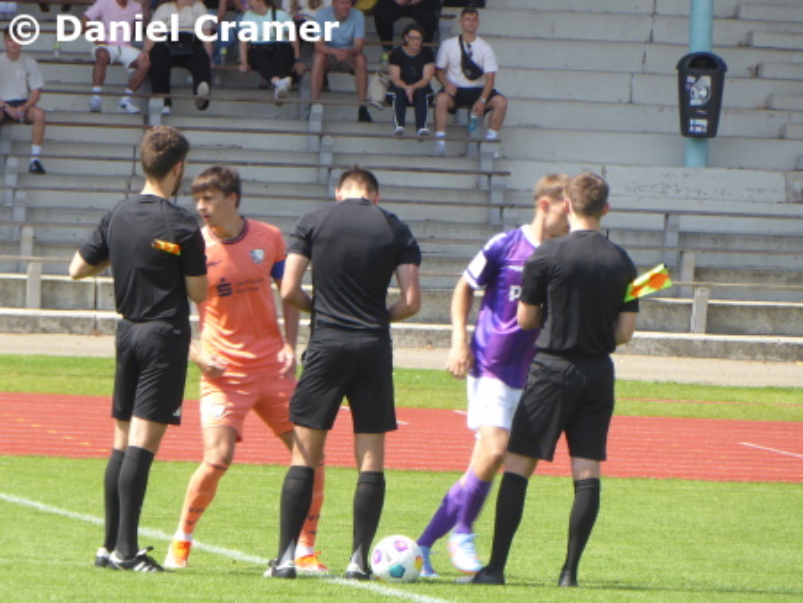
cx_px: 402
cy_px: 302
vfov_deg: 2.8
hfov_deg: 3.7
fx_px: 12464
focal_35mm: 537
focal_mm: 96.2
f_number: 6.1
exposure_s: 1/125
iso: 80
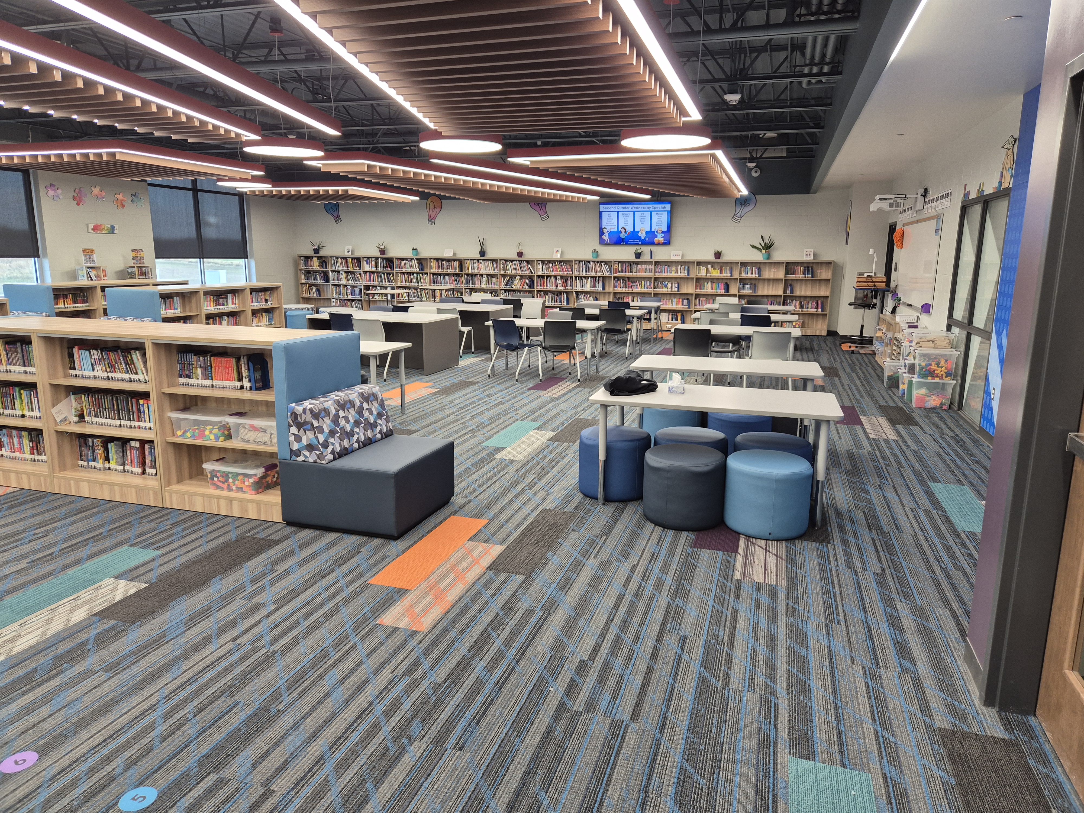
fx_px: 720
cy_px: 406
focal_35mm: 23
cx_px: 542
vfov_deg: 58.9
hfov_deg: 73.9
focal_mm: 5.4
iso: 100
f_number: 1.8
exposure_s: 1/120
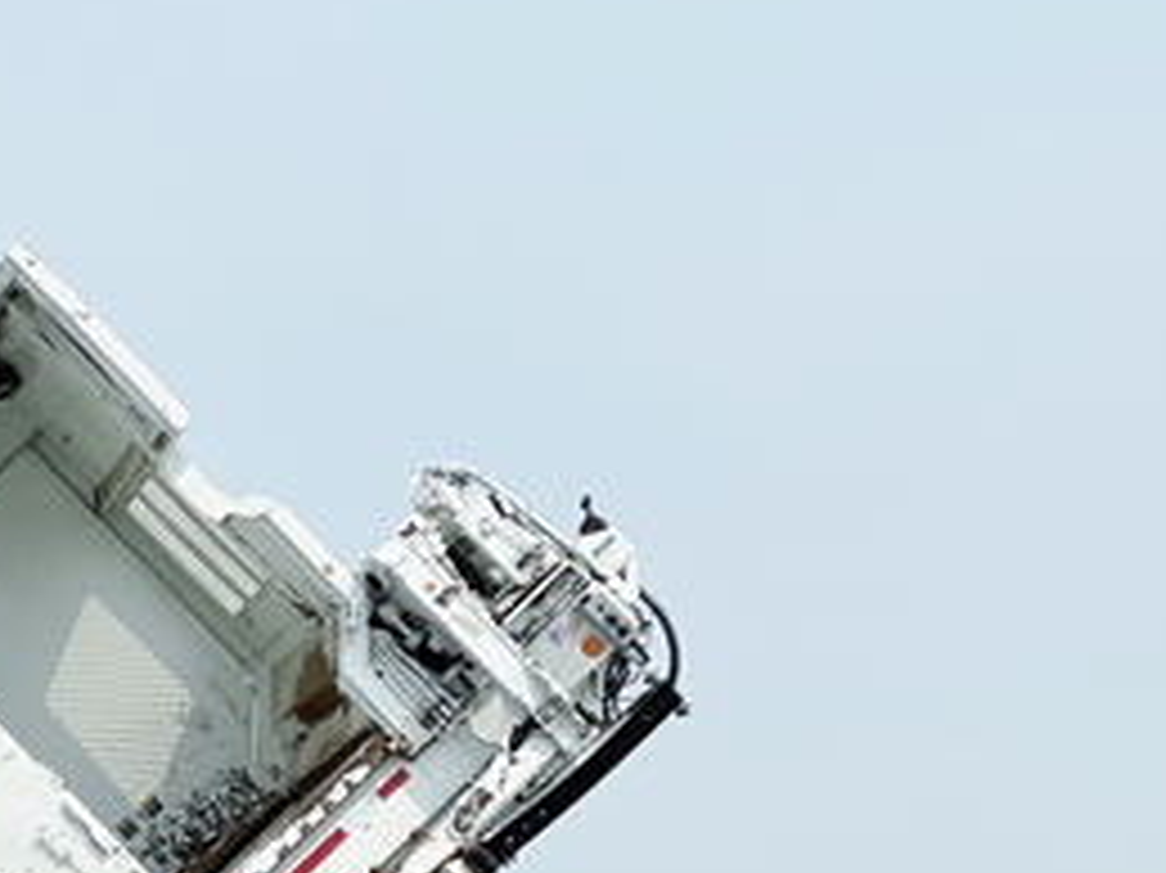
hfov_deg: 10.0
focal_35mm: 193
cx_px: -468
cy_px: 925
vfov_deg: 7.6
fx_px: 6498
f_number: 2.2
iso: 32
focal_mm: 7.5
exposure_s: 1/3425
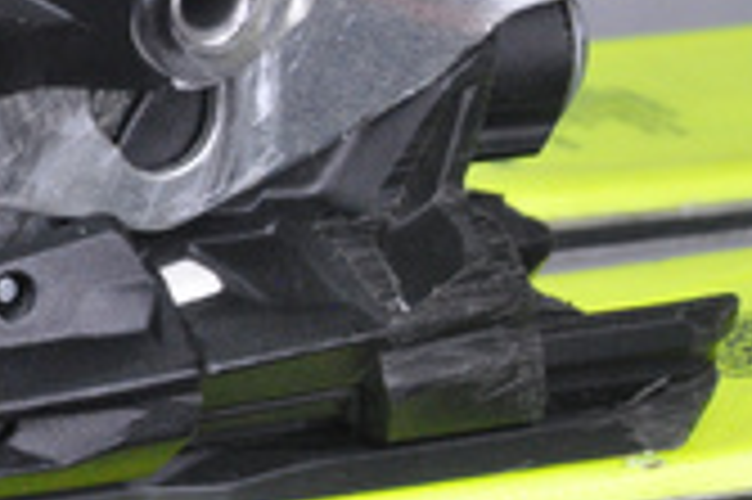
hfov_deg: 7.7
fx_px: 5551
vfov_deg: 5.2
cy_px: 65
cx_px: -225
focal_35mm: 266
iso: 3200
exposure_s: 1/125
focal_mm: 66
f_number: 9.5
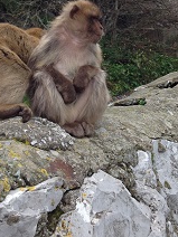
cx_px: 66
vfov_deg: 28.9
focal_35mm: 66
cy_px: 57
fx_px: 453
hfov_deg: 22.2
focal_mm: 4.28
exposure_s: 1/252
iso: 50
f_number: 2.4
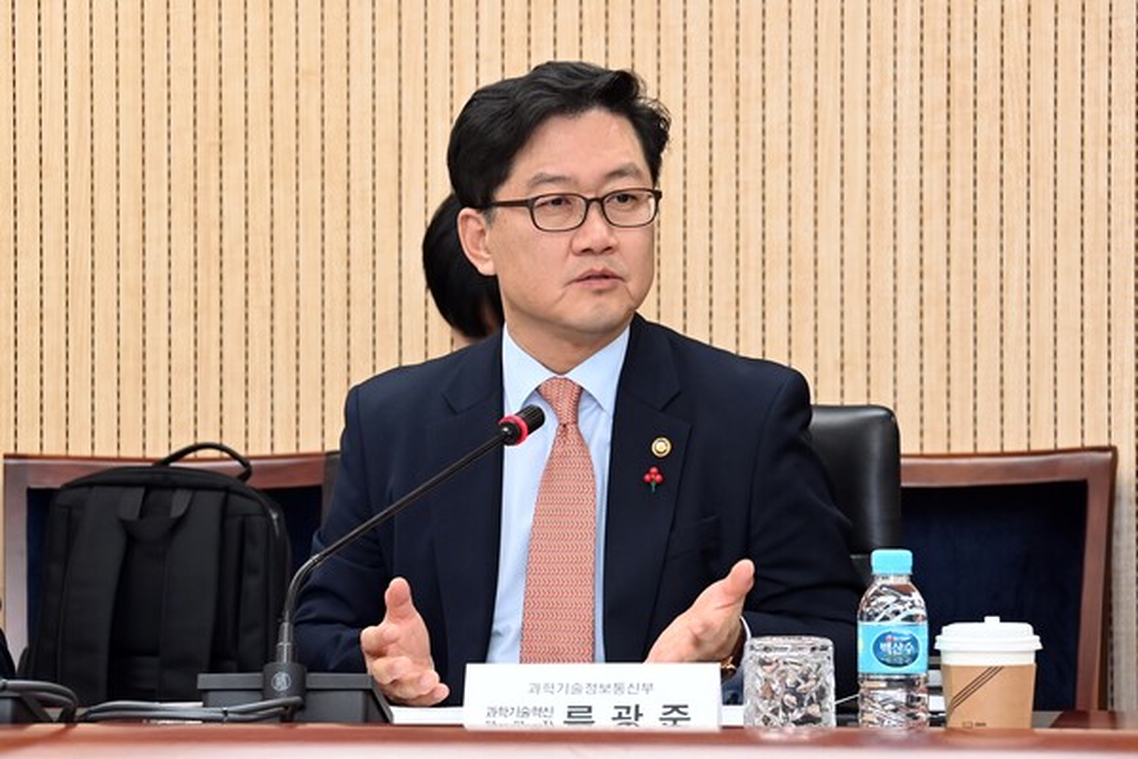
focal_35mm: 187
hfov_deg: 11.0
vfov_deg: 7.3
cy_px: 380
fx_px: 5911
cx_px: 569
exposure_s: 1/60
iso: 1250
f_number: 7.1
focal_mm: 125
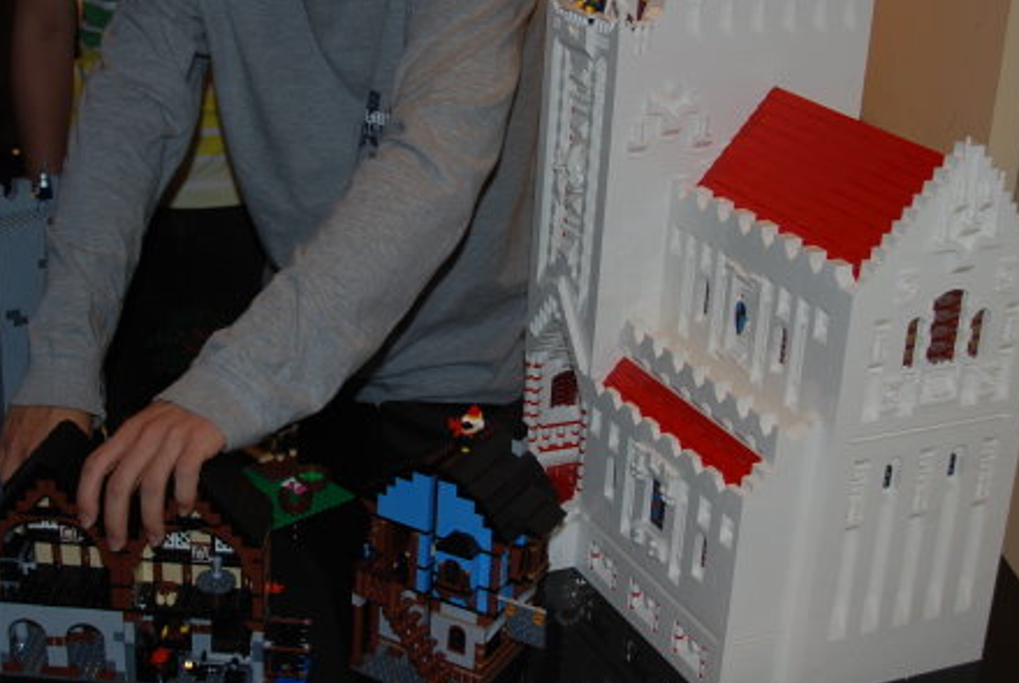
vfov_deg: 22.6
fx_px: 1701
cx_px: 382
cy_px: 228
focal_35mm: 60
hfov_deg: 33.2
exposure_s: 1/60
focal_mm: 22
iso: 100
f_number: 3.8
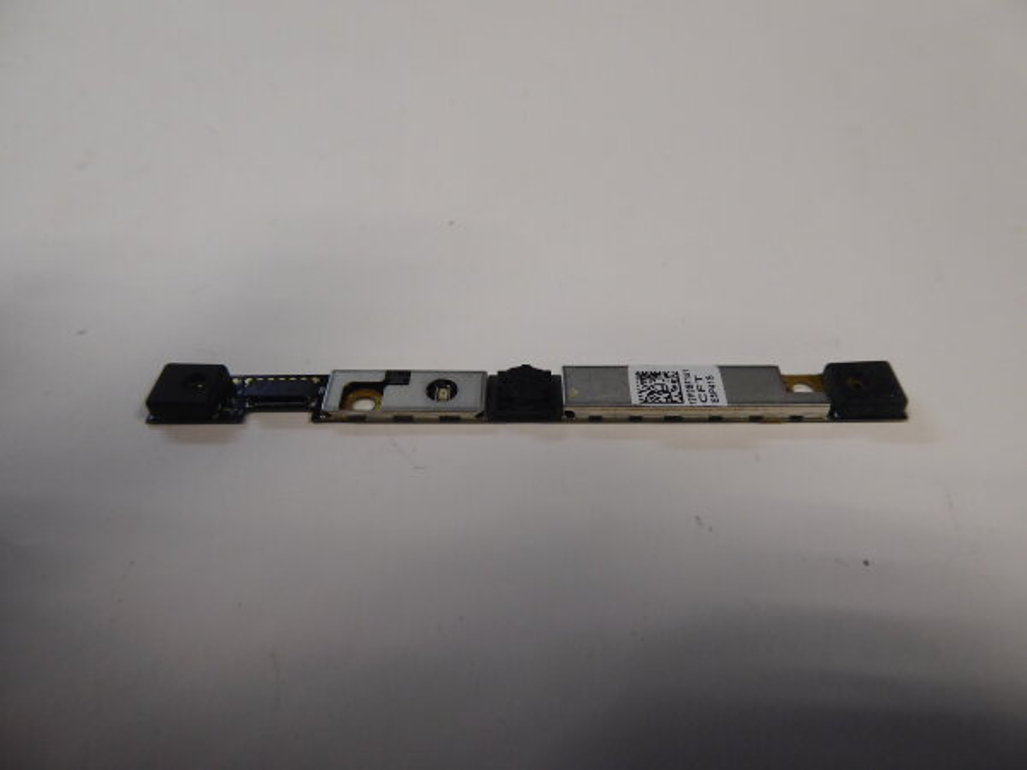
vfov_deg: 54.9
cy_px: 385
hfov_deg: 69.4
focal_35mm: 25
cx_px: 514
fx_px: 742
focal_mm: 4.3
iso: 160
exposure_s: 1/60
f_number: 3.3
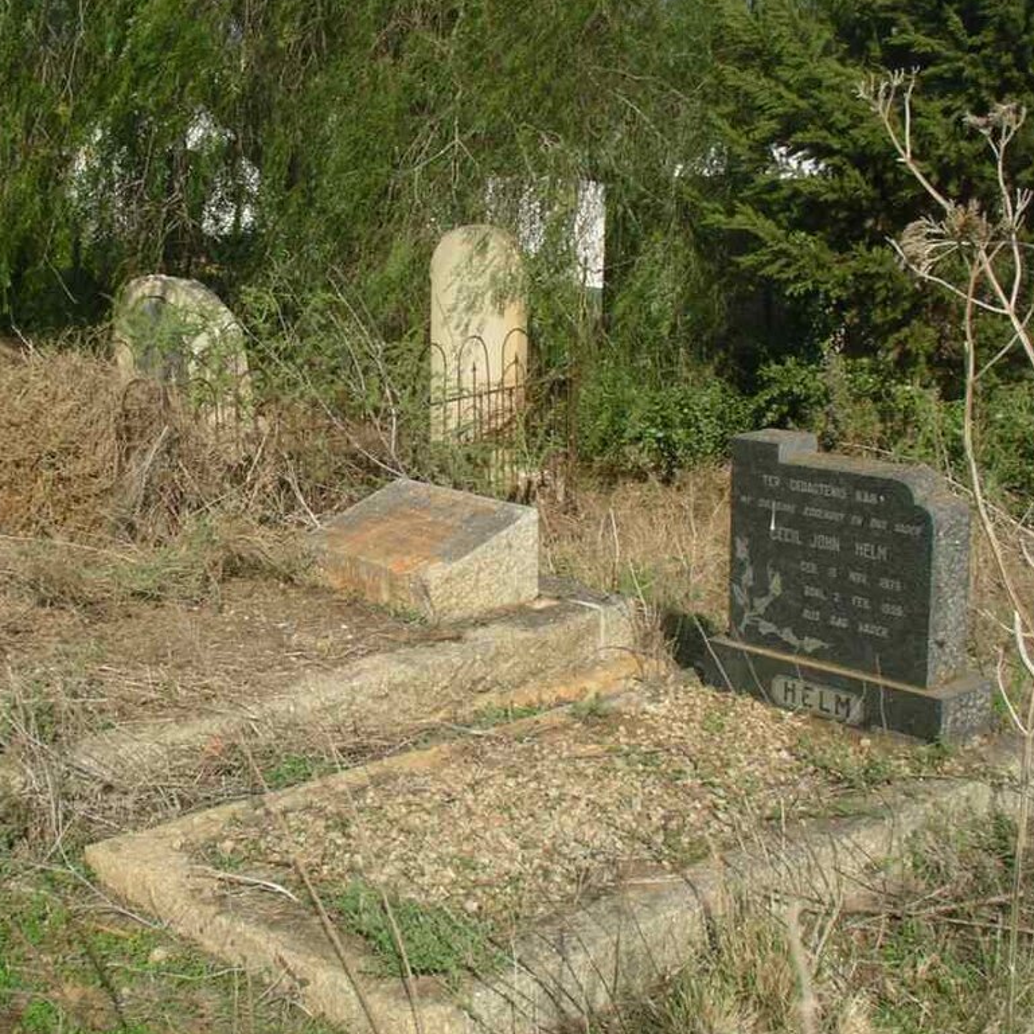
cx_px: 376
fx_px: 1724
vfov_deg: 33.4
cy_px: 468
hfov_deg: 33.2
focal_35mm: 51
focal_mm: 5.7
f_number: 6.9
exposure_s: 1/125
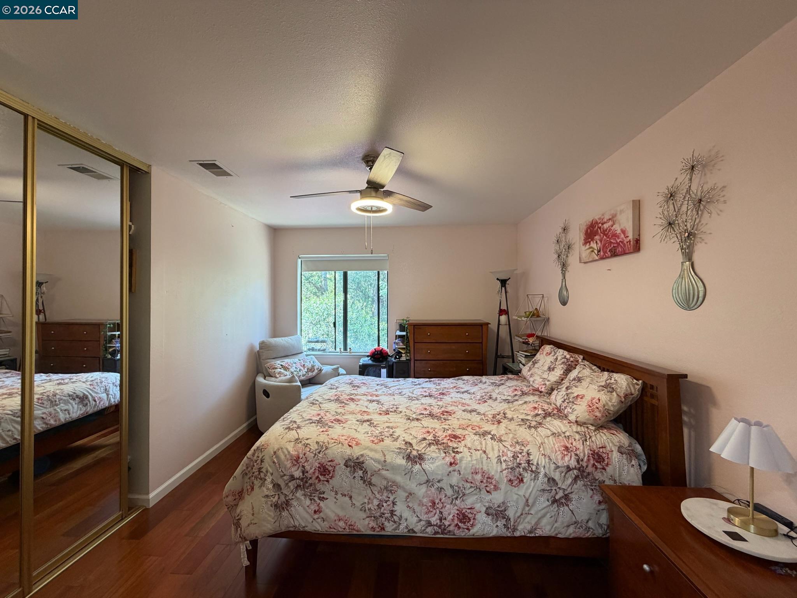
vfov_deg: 85.7
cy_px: 299
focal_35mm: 14
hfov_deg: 102.1
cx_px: 398
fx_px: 322
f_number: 2.2
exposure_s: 1/60
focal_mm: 2.22
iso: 200
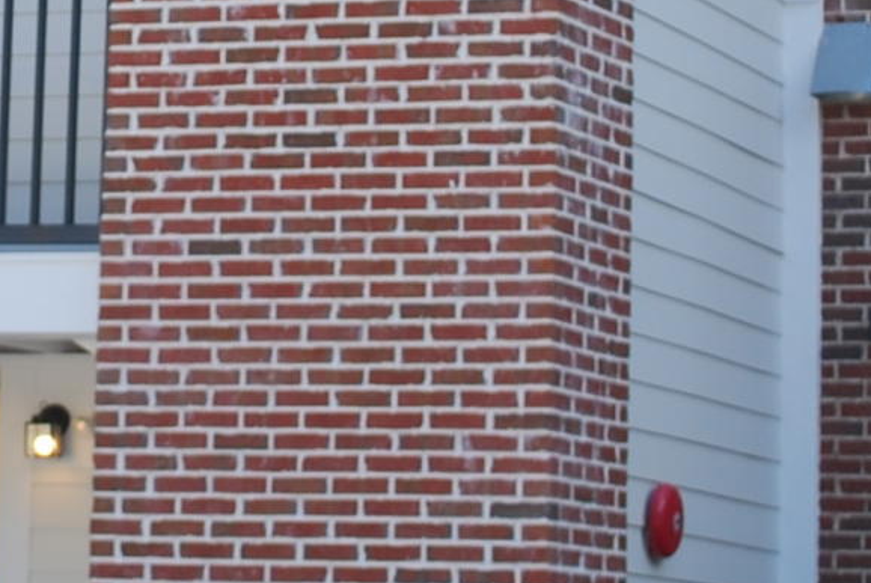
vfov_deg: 7.3
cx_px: -90
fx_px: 4530
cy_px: -81
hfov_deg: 10.8
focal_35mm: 187
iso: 100
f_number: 5.6
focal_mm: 24
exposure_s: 1/125
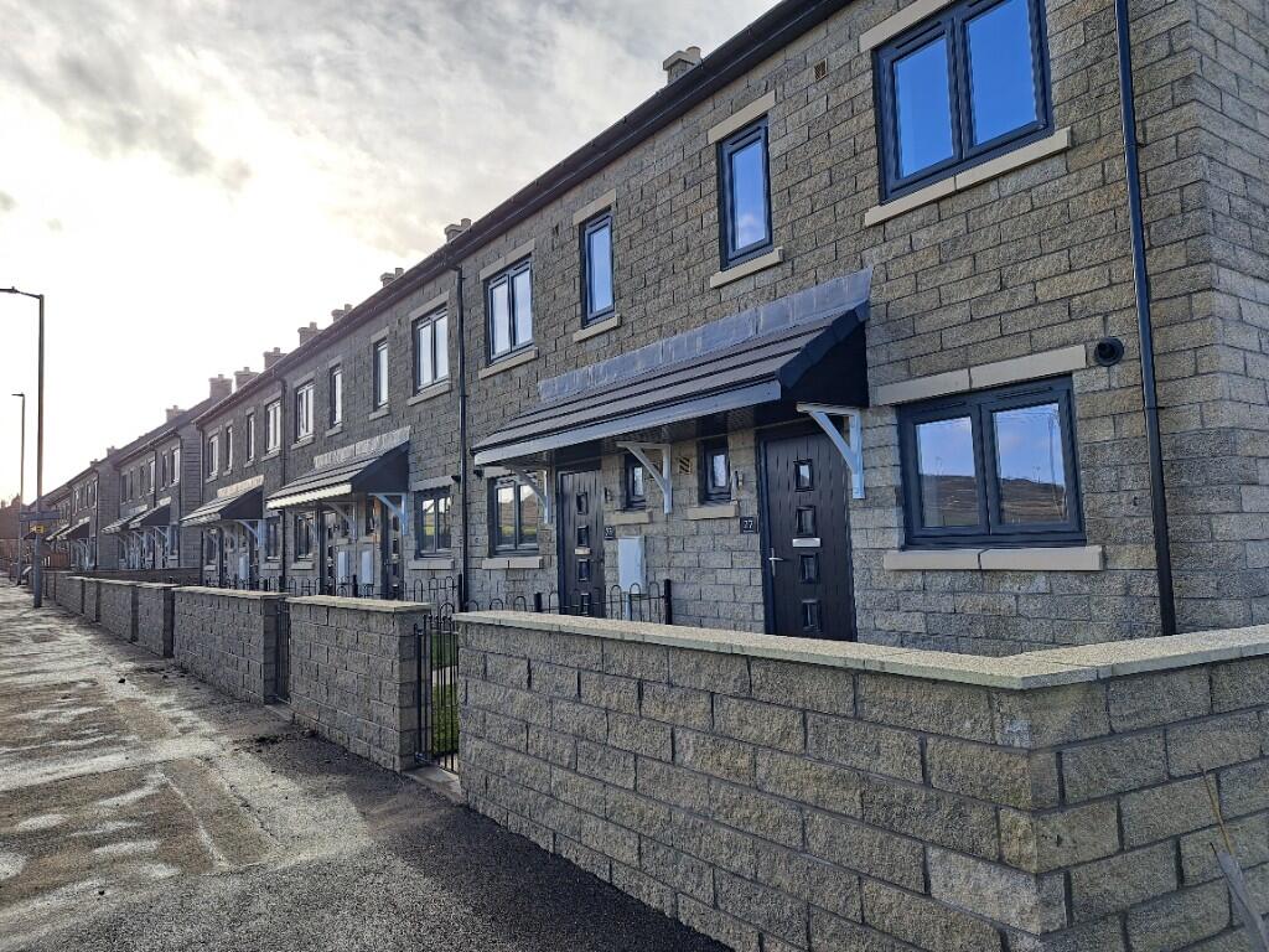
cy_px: 476
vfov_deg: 56.8
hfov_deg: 71.6
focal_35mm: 24
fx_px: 880
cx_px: 634
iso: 50
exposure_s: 1/574
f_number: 1.8
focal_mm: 5.23
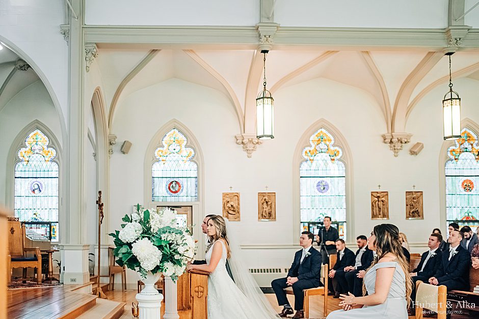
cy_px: 160
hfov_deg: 54.4
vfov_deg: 37.9
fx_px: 466
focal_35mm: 35
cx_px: 240
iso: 500
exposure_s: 1/200
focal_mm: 35
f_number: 1.8
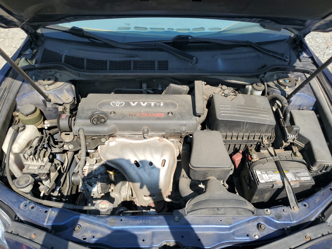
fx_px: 249
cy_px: 124
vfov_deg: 53.1
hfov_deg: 67.3
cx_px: 166
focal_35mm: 26
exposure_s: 1/2000
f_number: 1.5
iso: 50
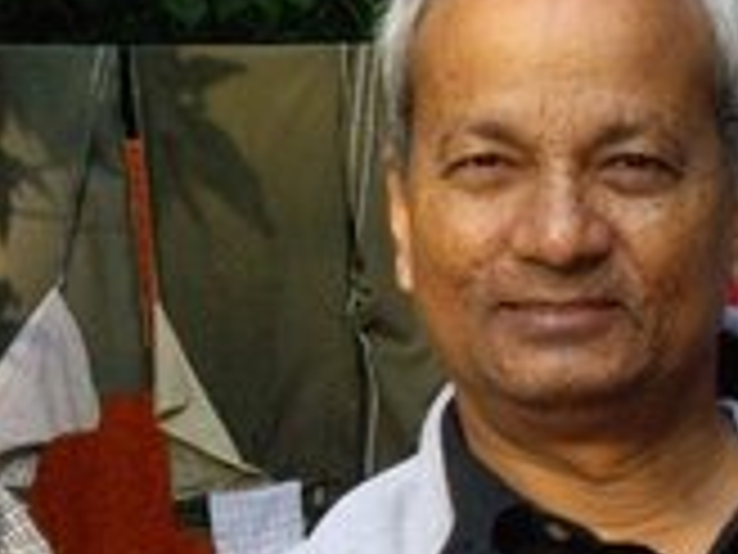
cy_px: 275
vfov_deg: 4.1
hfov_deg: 5.4
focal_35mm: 367
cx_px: 356
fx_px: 7824
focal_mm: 15.3
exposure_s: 1/160
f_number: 4.6
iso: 200
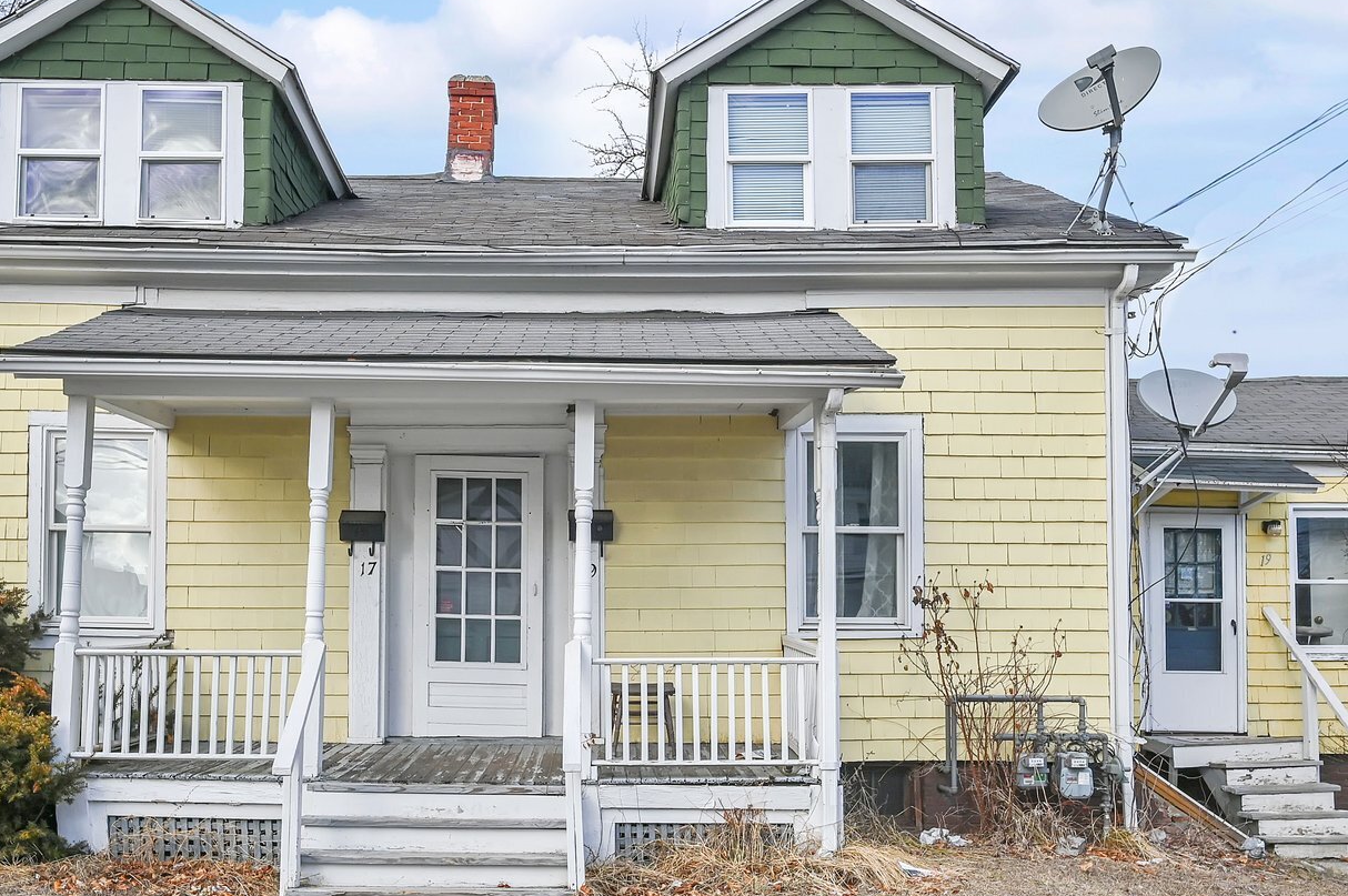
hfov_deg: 67.4
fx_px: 1010
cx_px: 638
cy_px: 371
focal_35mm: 27
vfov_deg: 47.6
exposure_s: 1/320
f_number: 8
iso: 200
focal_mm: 16
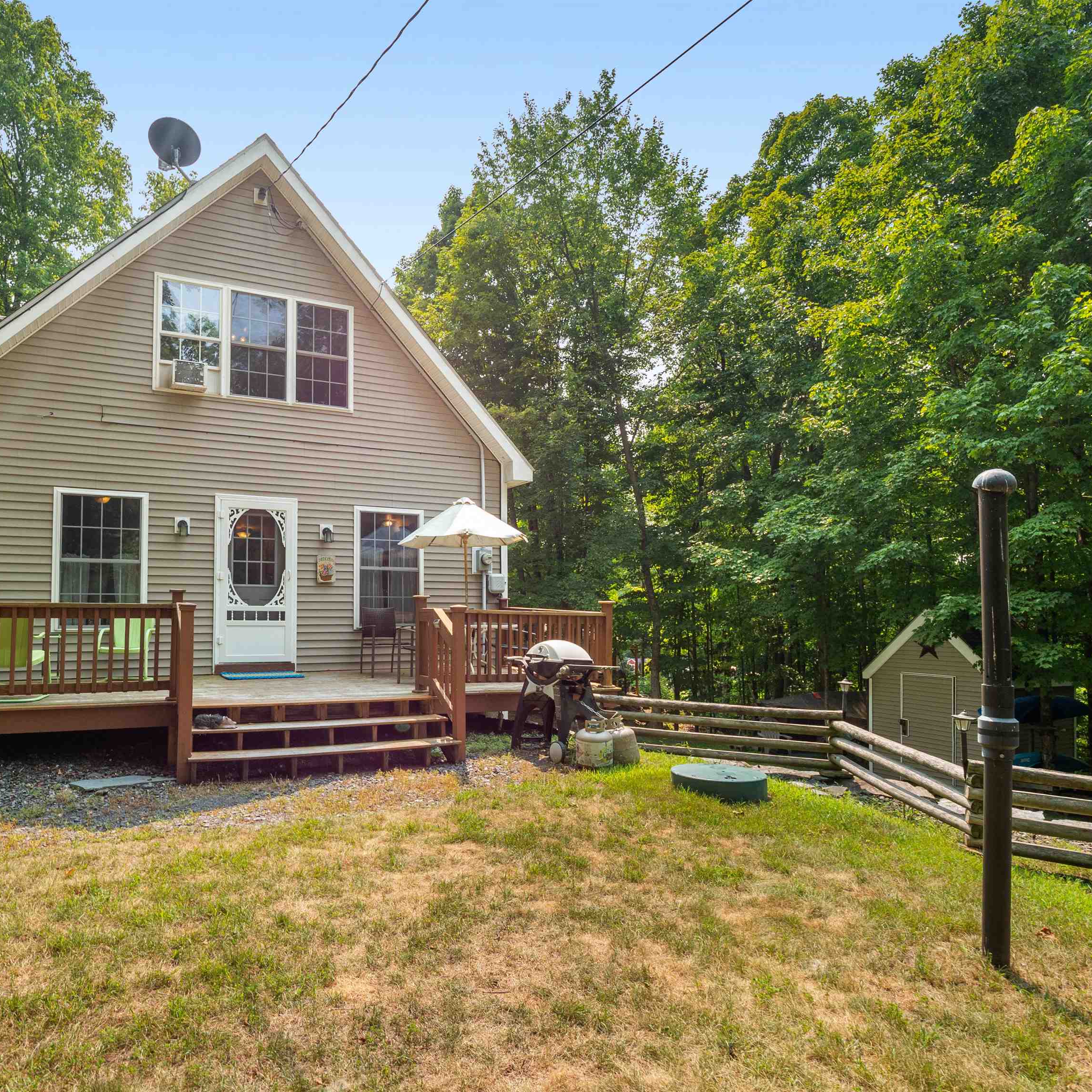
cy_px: 550
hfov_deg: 76.1
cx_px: 400
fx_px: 678
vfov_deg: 77.7
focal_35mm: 19
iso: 200
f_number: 5
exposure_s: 1/320
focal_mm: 8
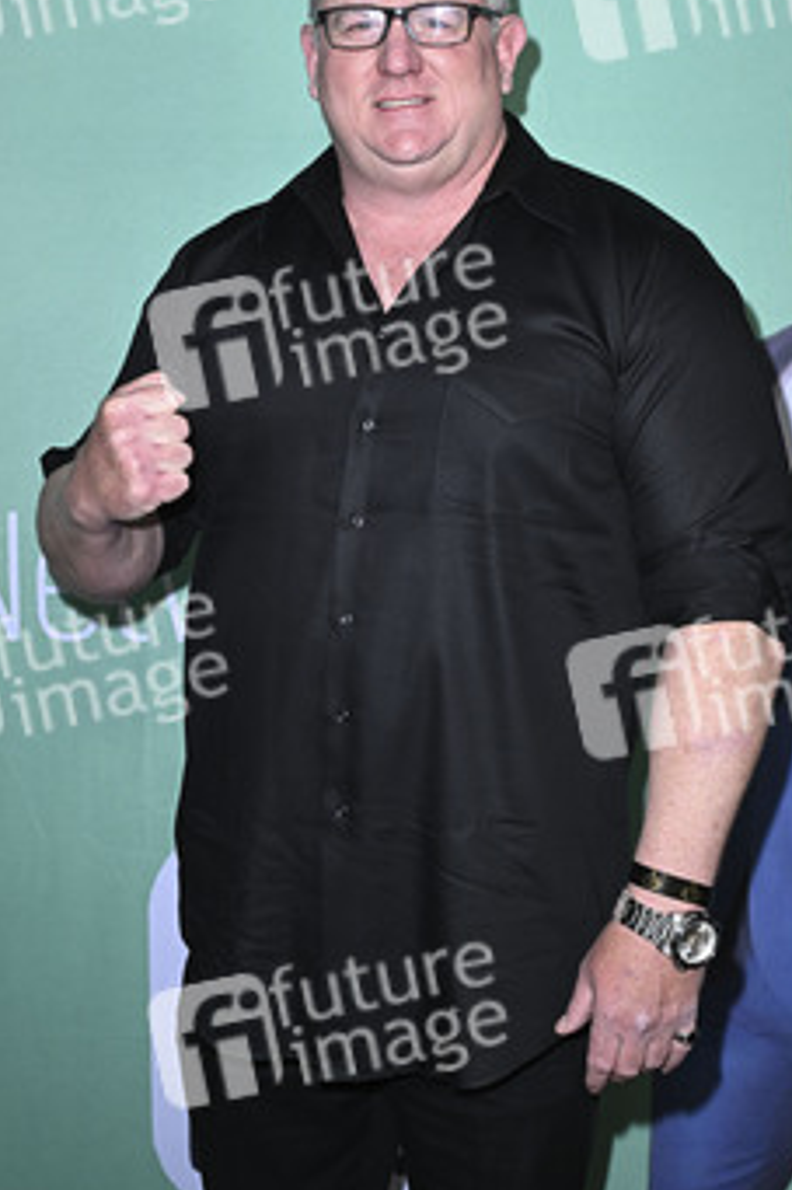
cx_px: 429
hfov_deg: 22.2
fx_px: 2015
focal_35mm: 61
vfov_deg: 32.8
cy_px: 503
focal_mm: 52
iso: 1600
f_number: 5.6
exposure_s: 1/200
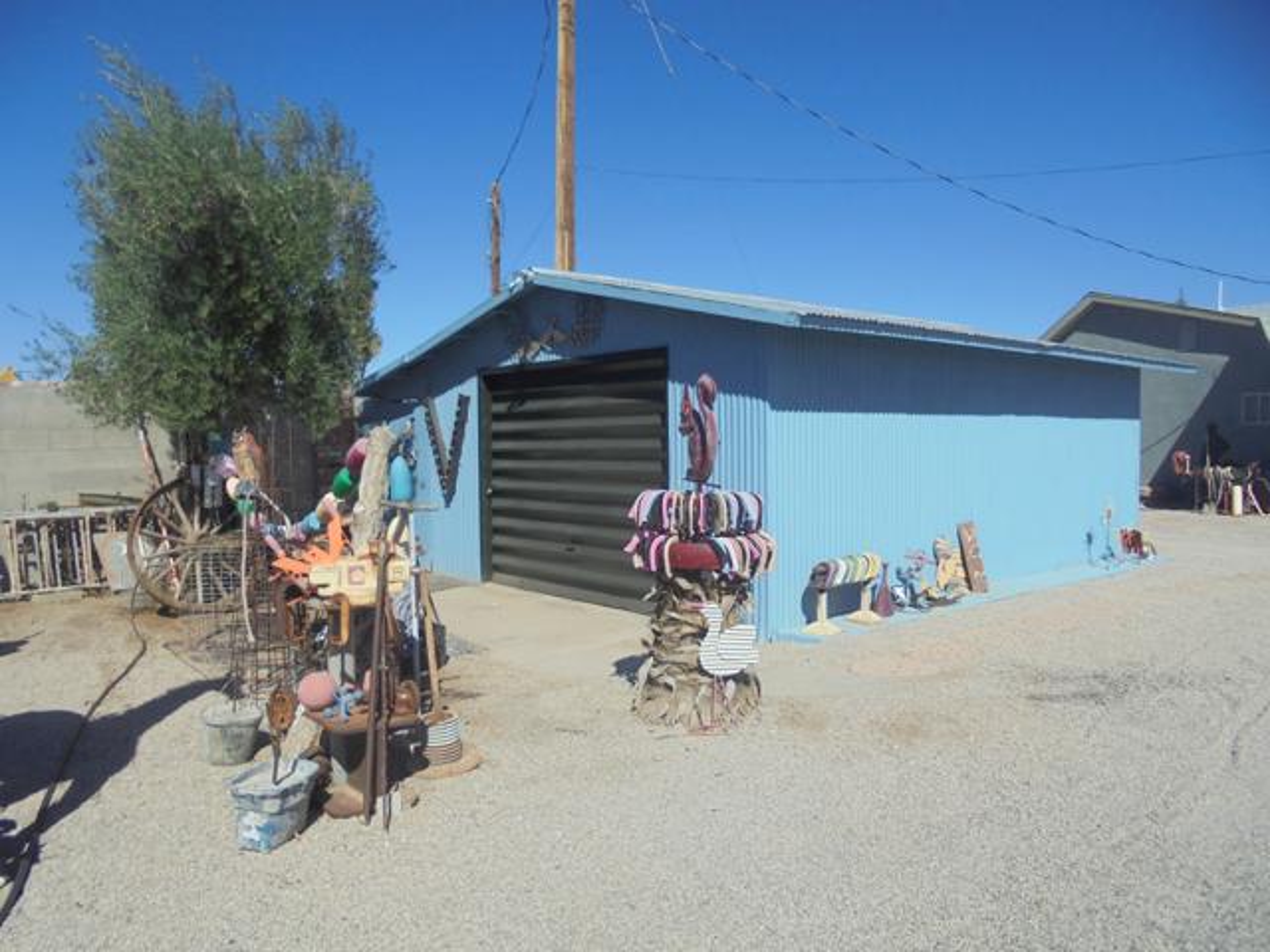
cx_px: 635
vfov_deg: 53.1
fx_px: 954
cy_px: 476
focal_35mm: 26
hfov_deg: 67.3
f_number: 11.5
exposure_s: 1/160
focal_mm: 4.6
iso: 100
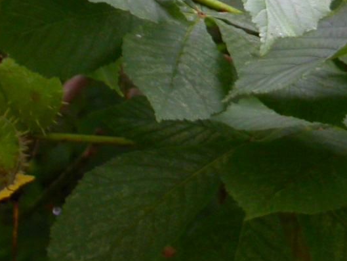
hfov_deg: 4.8
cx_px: 480
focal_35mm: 408
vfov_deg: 3.6
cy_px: -106
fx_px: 4091
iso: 100
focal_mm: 27.9
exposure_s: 1/14.3
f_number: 4.7
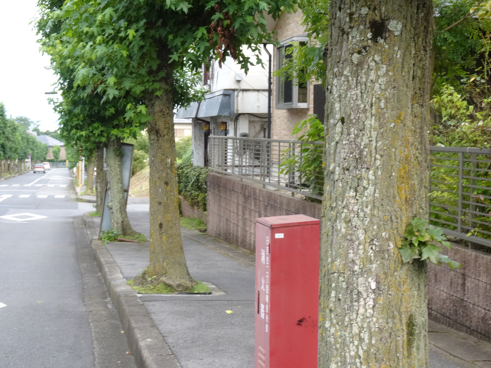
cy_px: 184
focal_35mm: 64
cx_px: 246
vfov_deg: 22.9
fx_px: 908
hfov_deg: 30.3
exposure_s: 1/80
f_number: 4.5
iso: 500
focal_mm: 10.2
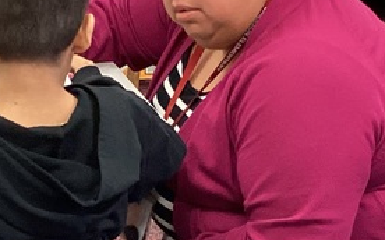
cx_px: 38
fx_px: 1279
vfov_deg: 10.7
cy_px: 144
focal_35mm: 122
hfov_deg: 16.9
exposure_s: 1/60
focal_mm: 3.3
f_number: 2.4
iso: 250
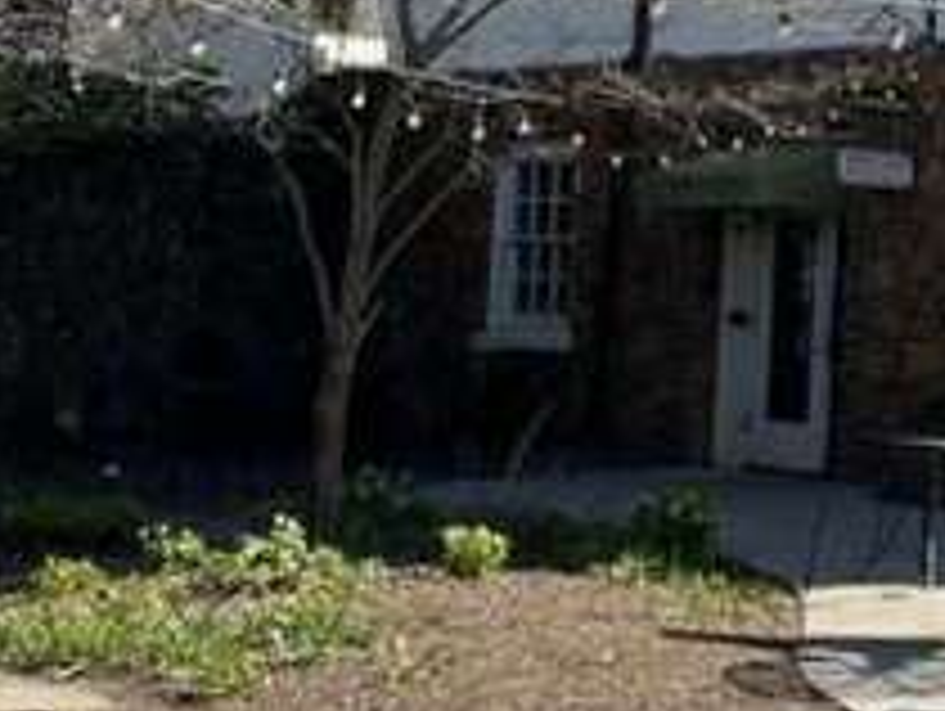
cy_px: -112
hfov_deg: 19.0
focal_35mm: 99
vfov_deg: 14.5
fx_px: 2706
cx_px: 1062
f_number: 1.6
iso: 50
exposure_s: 1/1748
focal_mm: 5.1
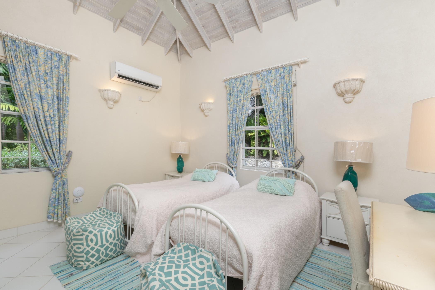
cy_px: 145
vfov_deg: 73.8
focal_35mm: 16
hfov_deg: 96.7
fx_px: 193
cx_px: 218
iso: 125
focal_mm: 16
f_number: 13
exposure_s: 1/25
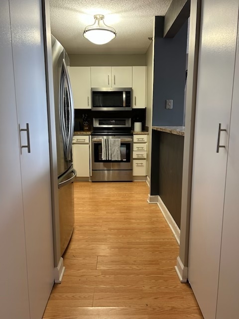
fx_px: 239
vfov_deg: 67.3
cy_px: 160
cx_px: 120
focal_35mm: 26
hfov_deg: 53.1
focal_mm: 5.7
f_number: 1.5
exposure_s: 1/60
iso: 200
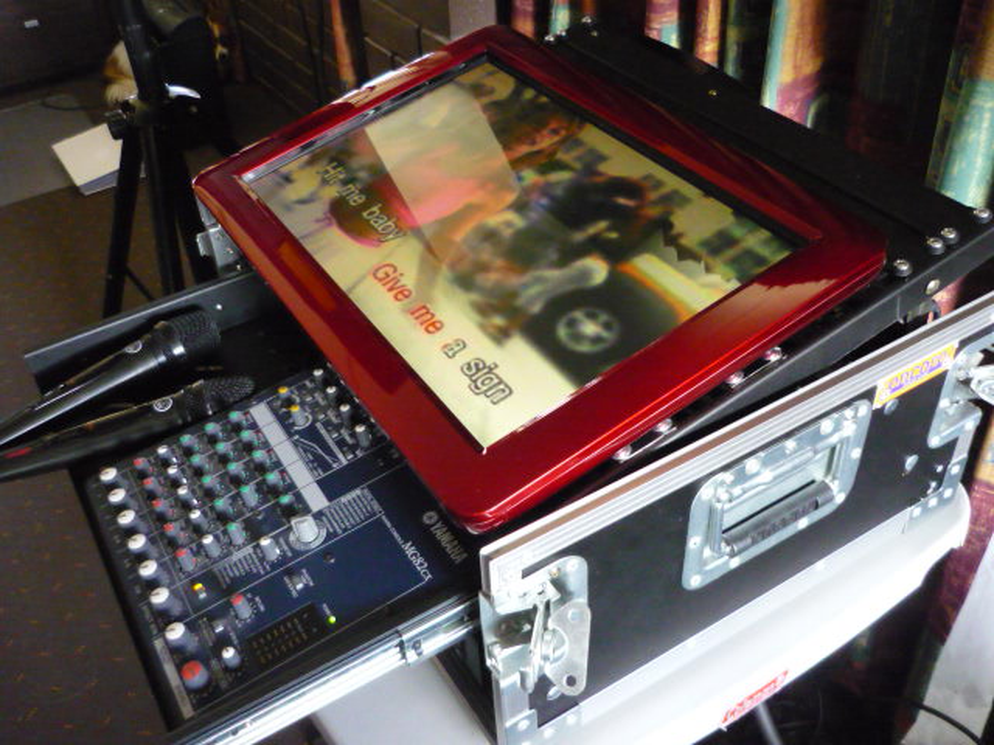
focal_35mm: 33
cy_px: 372
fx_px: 948
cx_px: 497
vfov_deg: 42.9
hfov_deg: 55.4
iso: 800
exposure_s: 1/50
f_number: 2.8
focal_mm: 5.5
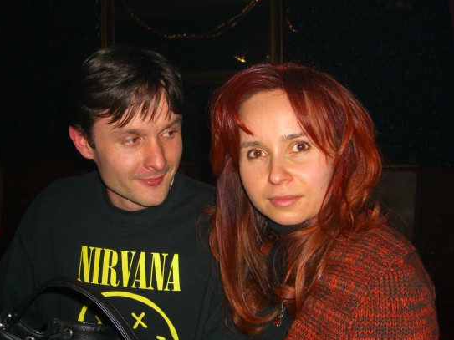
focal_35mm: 42
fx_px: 551
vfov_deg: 34.3
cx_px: 205
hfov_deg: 44.7
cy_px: 175
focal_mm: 7.9
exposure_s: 1/60
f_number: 2.8
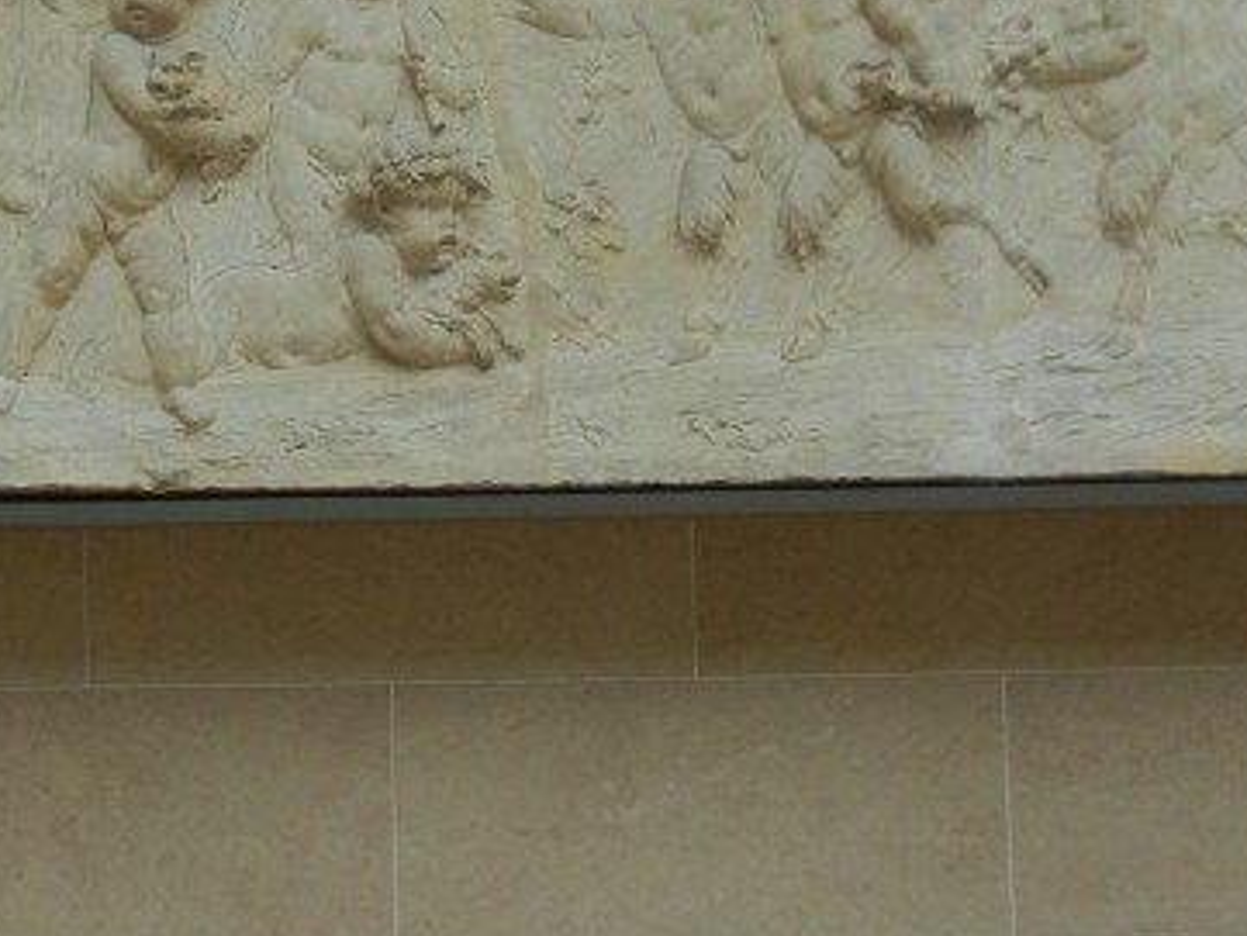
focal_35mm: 85
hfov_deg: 22.6
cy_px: 252
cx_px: 193
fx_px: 3063
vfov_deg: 17.3
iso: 210
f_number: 3.5
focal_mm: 5.4
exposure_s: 1/61.7
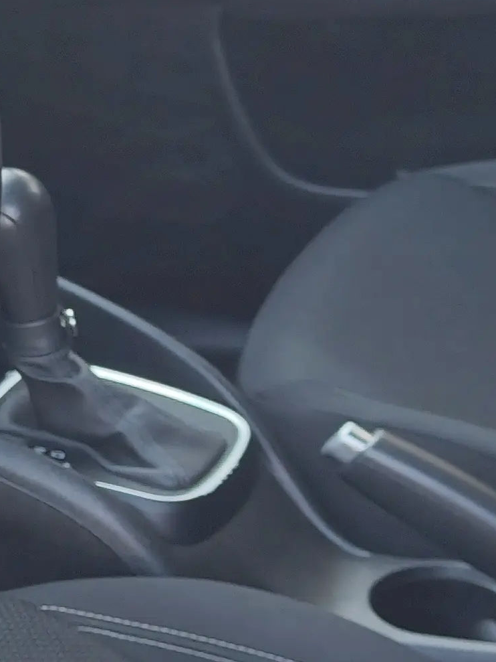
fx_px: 2770
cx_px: -207
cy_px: 351
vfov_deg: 13.6
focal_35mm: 145
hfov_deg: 10.0
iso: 80
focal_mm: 8.72
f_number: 2
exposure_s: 1/57.3
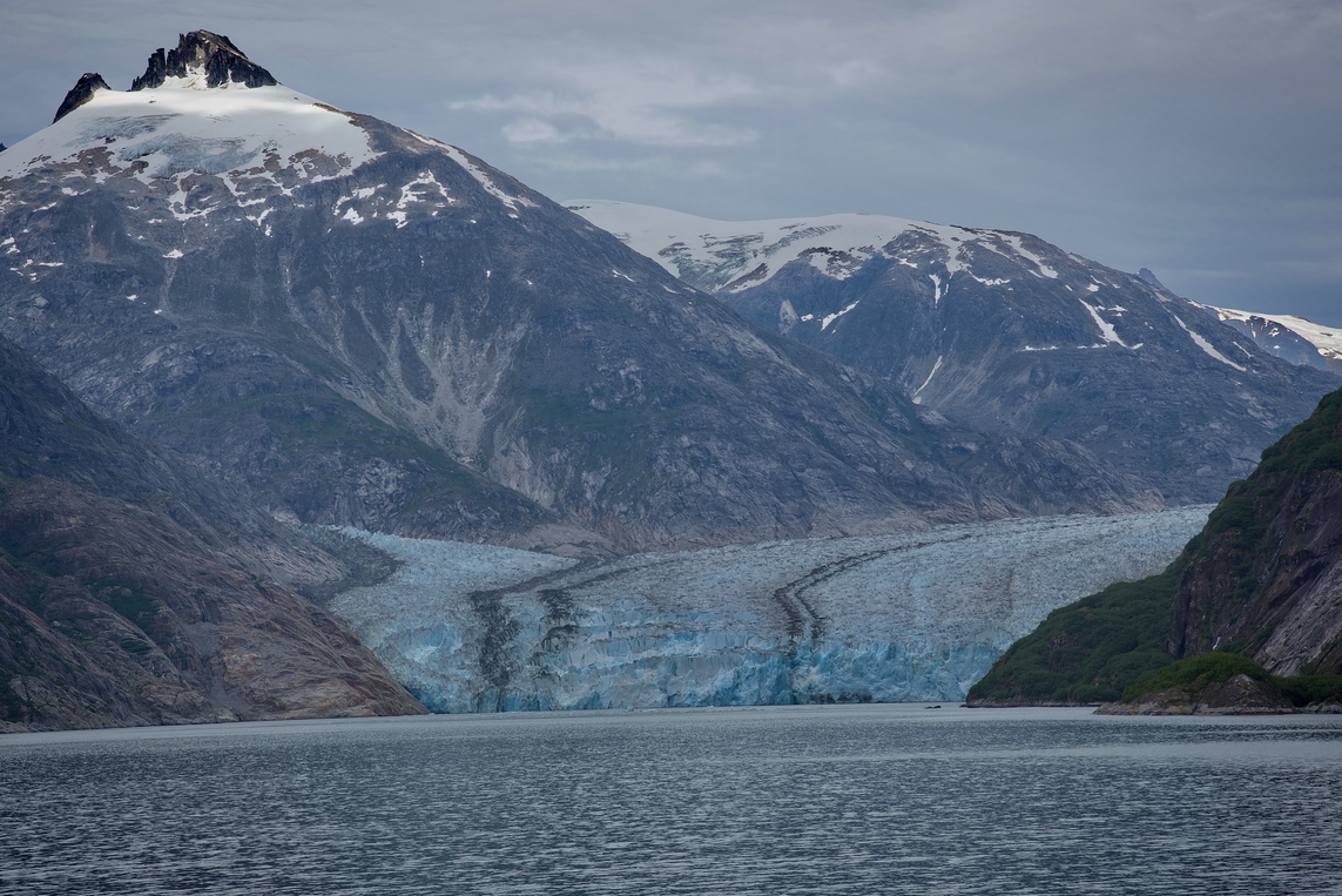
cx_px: 667
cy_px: 424
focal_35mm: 103
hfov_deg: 19.8
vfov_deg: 13.3
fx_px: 3841
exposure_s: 1/250
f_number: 8
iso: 100
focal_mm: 92
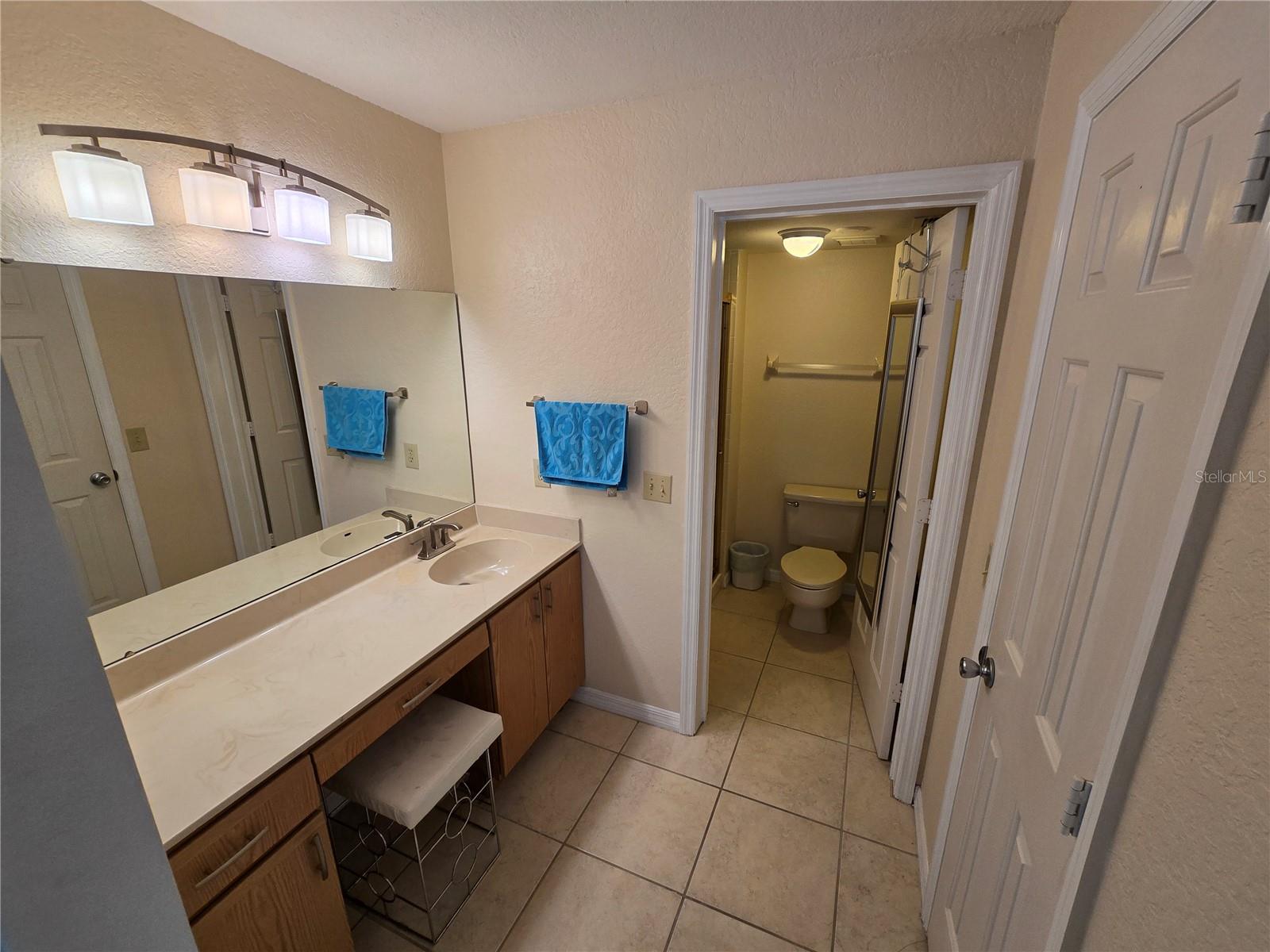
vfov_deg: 89.9
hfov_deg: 106.2
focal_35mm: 13
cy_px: 476
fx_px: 477
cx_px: 635
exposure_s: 1/60
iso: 64
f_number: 2.2
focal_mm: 2.2
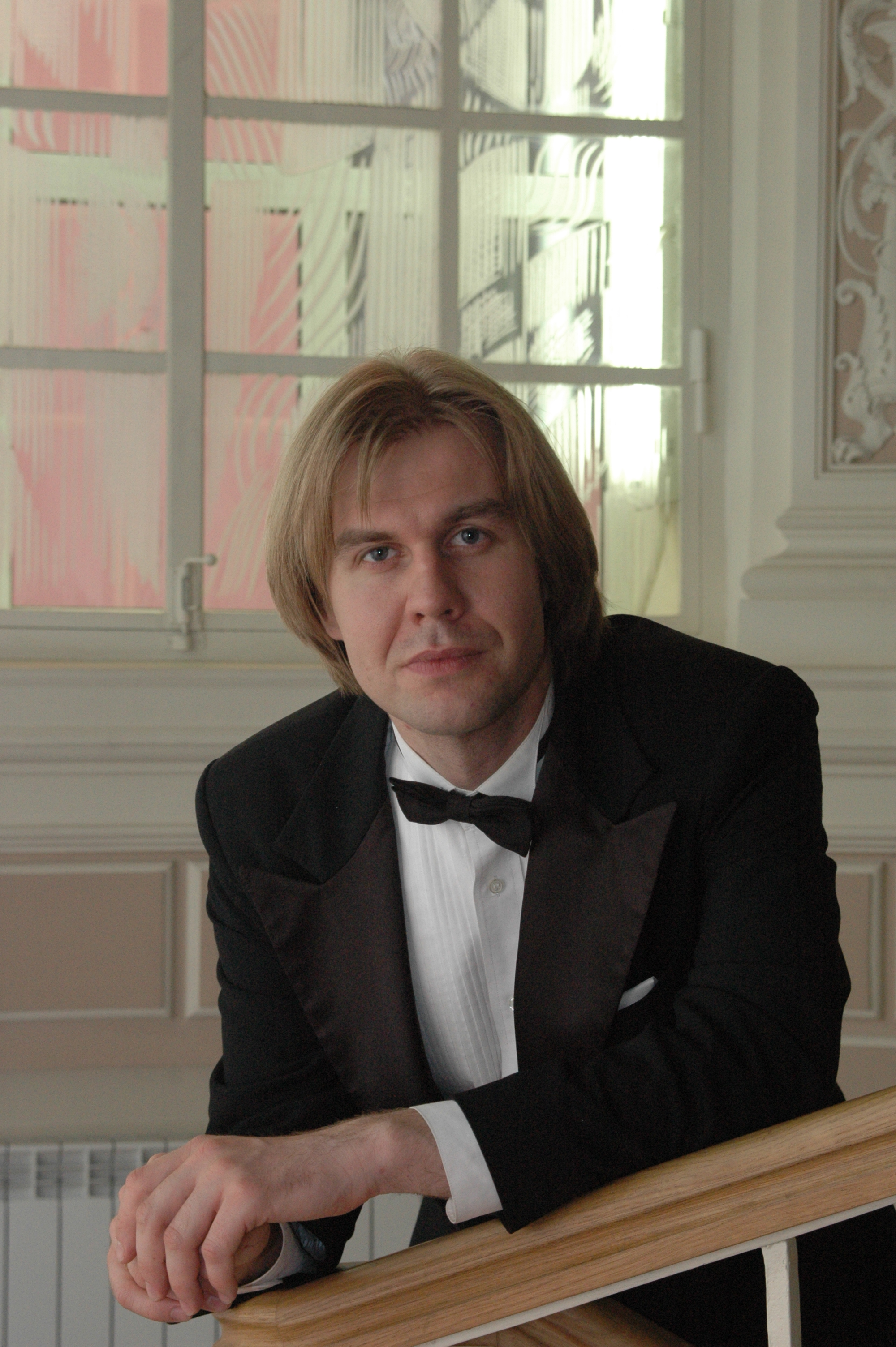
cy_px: 674
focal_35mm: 84
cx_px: 448
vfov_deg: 24.2
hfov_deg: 16.2
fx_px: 3142
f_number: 8
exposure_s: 1/125
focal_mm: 56
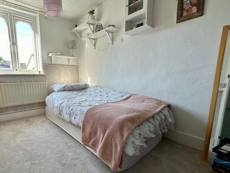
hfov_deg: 86.4
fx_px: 120
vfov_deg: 71.4
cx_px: 90
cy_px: 95
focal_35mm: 18
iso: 50
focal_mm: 2.22
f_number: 2.2
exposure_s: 1/99
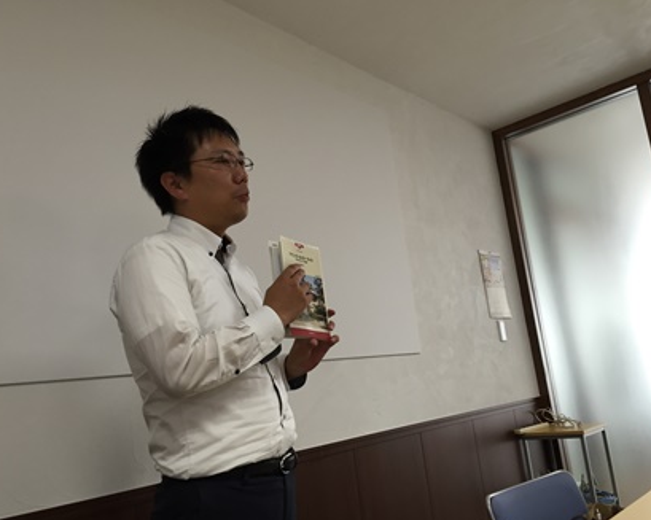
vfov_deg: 47.1
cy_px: 262
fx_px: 597
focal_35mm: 31
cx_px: 334
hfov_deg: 57.2
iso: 64
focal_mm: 4.15
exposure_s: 1/30
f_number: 2.2
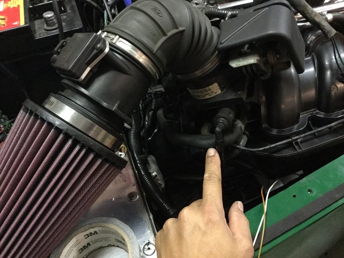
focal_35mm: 31
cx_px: 172
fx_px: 308
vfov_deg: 45.4
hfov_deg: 58.4
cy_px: 129
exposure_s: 1/15
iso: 500
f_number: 2.4
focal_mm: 3.3
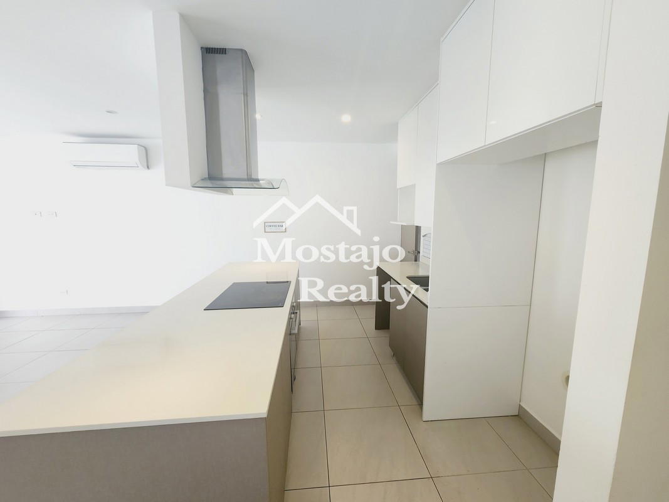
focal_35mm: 13
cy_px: 251
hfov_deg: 106.2
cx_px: 334
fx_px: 251
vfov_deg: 89.9
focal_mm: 2.2
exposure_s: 1/60
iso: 80
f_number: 2.2
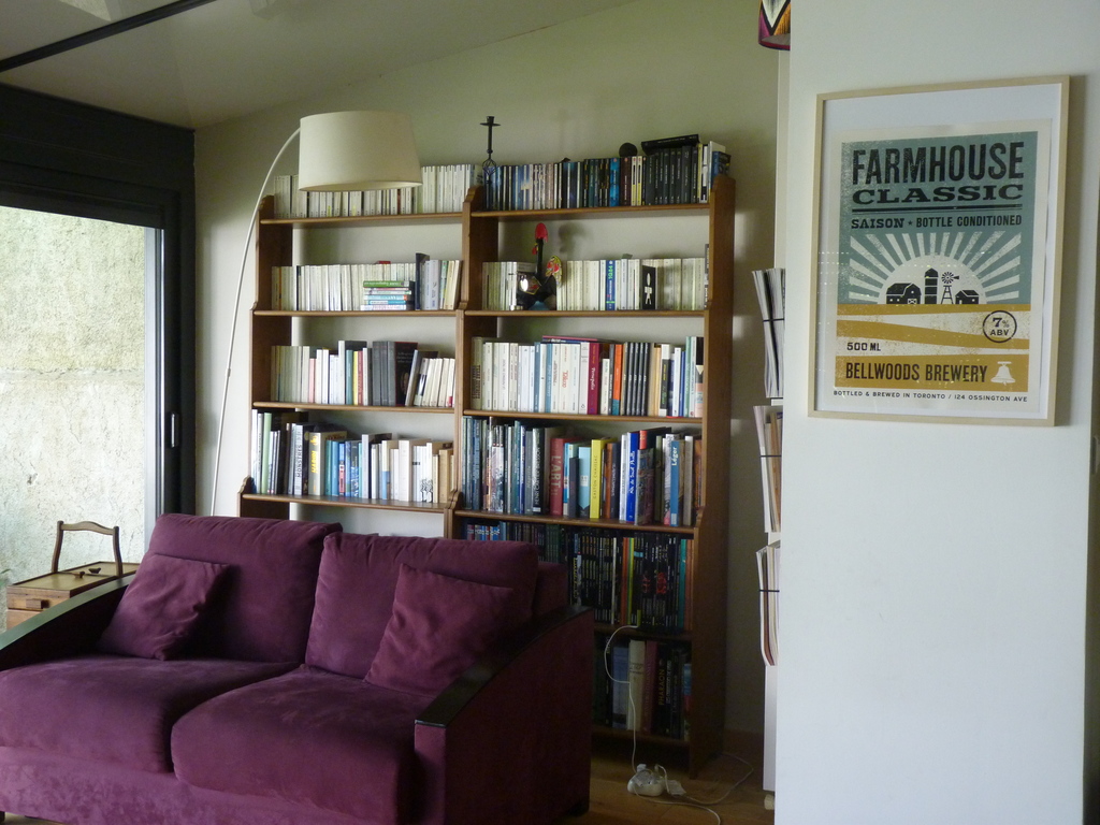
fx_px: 1335
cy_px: 412
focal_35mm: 42
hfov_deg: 44.8
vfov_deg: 34.3
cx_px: 550
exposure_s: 1/30
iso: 320
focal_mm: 7.4
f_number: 3
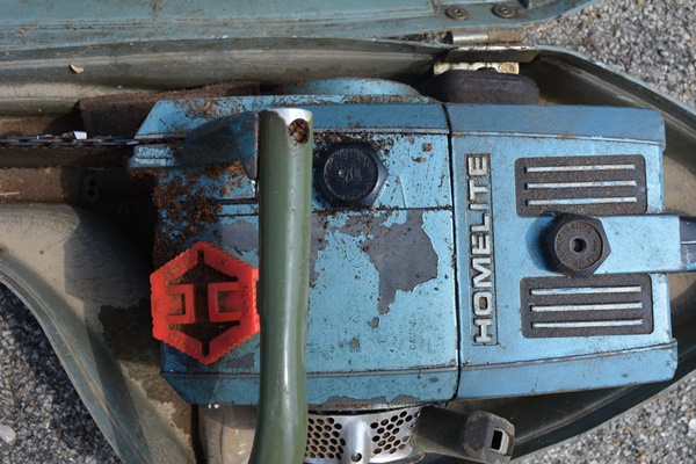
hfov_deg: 46.4
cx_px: 348
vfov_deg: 31.9
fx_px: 812
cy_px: 232
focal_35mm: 42
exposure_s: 1/250
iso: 200
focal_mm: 28
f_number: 8
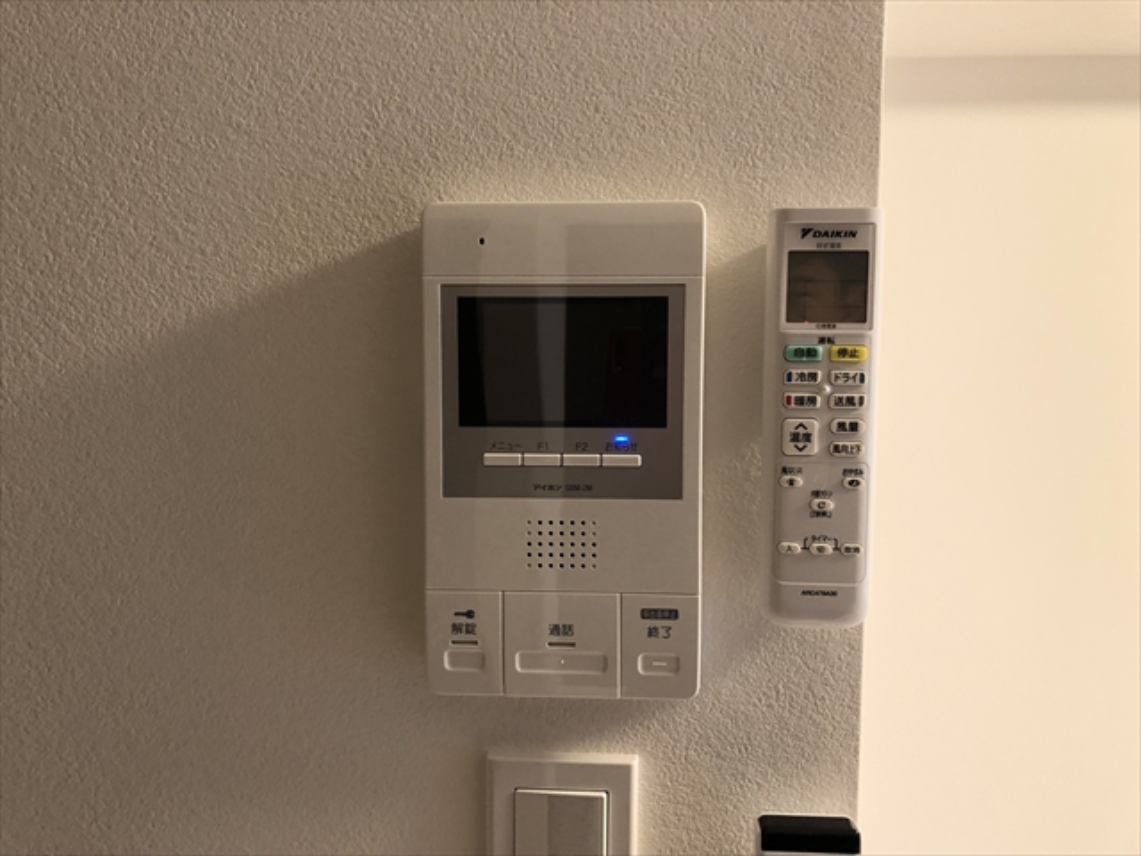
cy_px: 428
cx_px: 570
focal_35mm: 28
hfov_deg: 63.4
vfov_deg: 49.7
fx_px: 923
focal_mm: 3.99
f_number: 1.8
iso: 200
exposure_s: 1/50
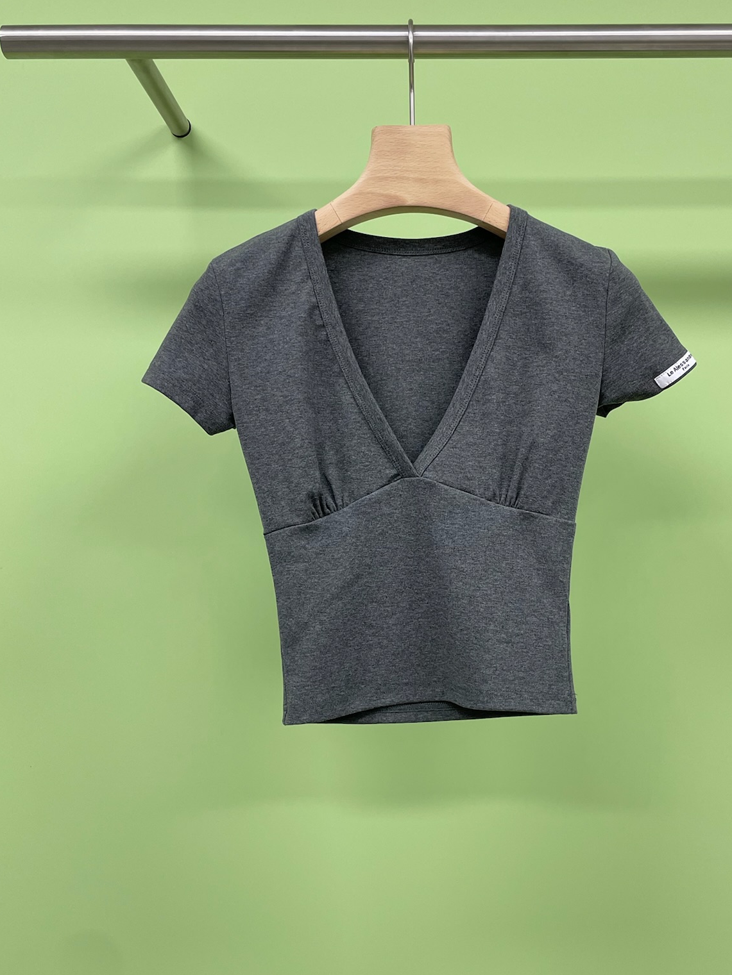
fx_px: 987
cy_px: 536
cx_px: 423
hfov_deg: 40.6
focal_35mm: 35
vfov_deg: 52.5
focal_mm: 4.2
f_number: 1.6
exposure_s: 1/100
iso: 64
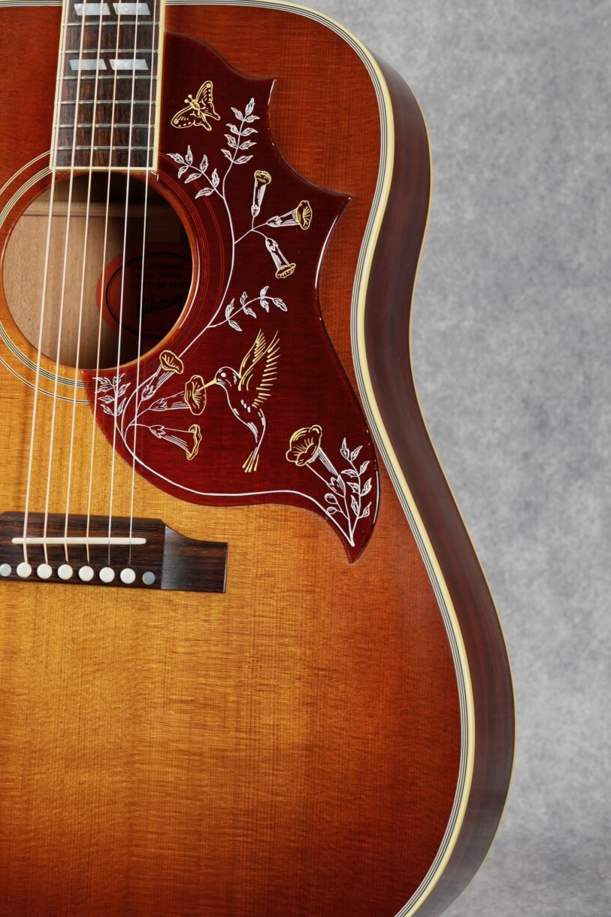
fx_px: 2672
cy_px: 61
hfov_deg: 13.0
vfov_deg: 19.1
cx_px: 82
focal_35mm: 105
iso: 320
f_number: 6.3
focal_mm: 50
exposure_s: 1/1.6
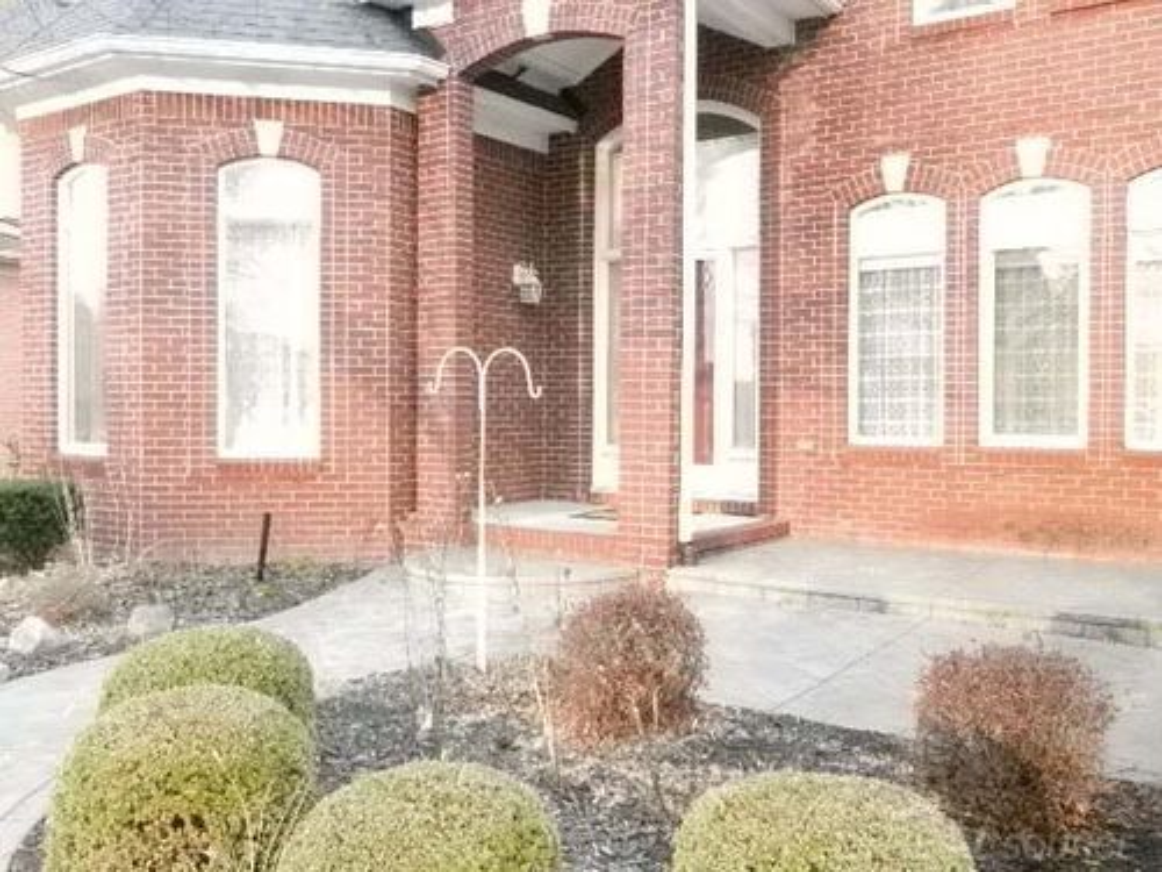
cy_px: 436
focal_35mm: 33
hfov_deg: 55.4
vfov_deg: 42.9
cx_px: 581
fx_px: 1108
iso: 3200
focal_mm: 5.9
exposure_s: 1/250
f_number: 3.8
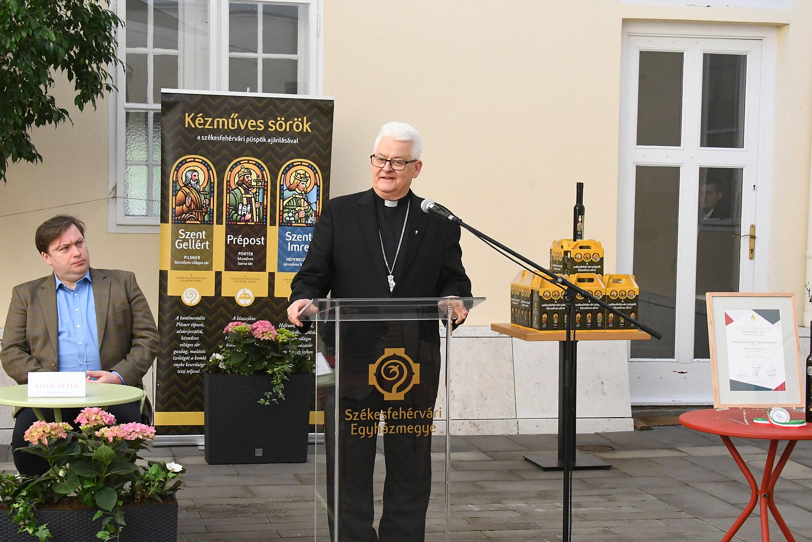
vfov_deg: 18.9
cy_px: 271
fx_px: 1624
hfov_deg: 28.1
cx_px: 406
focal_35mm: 72
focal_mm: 48
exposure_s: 1/500
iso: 5000
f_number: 11
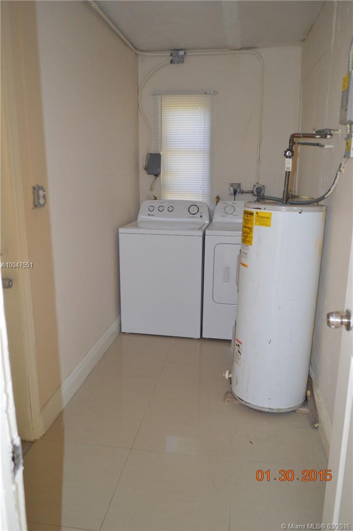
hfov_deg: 47.9
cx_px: 176
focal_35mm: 27
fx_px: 398
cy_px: 266
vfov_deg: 67.4
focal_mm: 18
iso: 400
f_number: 4
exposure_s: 1/60
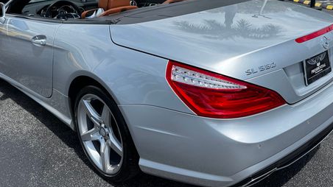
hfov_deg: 54.0
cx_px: 164
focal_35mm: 37
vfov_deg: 31.8
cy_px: 65
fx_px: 327
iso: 80
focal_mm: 6.76
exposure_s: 1/2415
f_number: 1.78
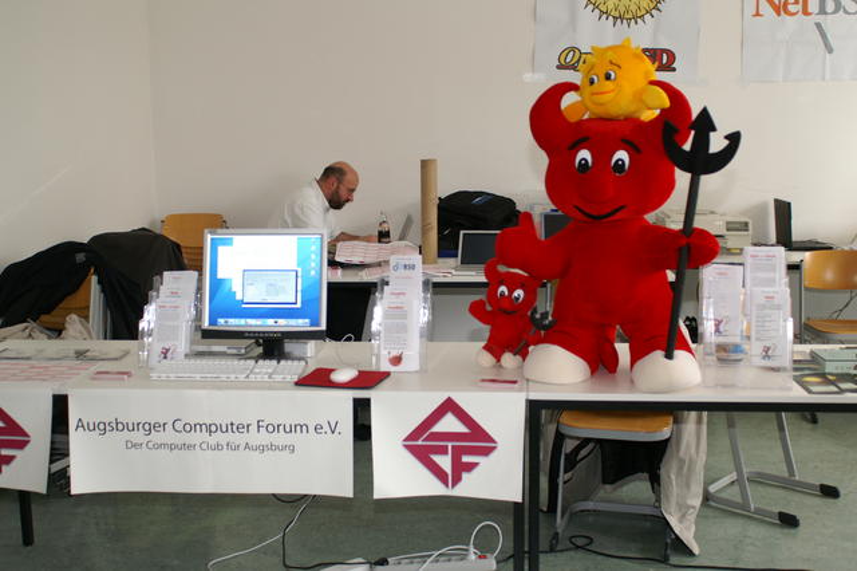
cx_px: 428
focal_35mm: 42
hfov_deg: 46.4
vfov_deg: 31.9
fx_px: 999
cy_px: 286
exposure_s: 1/60
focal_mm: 28
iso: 200
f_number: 2.8
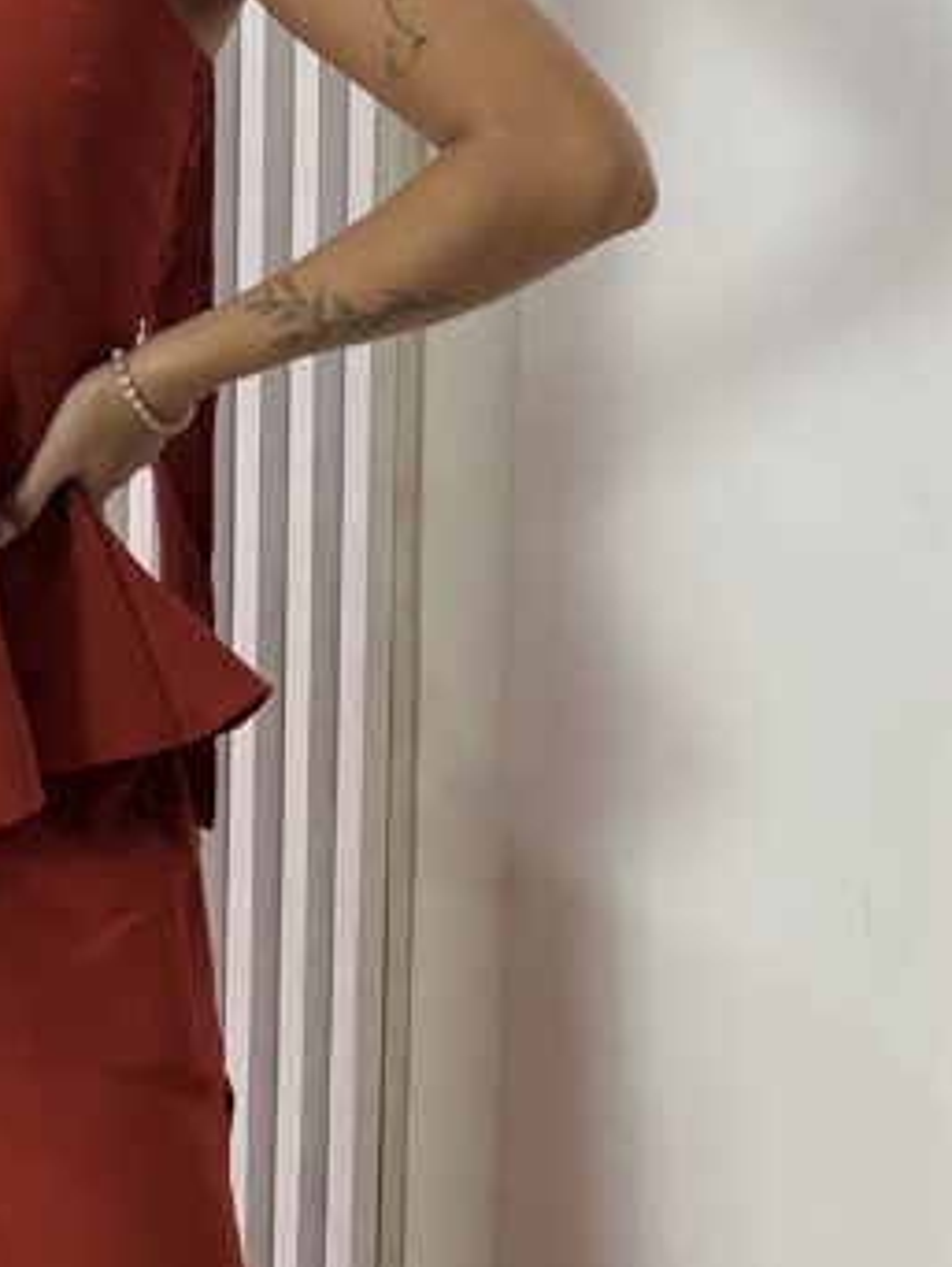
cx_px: -85
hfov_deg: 7.0
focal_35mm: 210
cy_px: 828
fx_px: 7691
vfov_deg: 9.4
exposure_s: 1/120
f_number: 2.8
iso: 50
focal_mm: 9
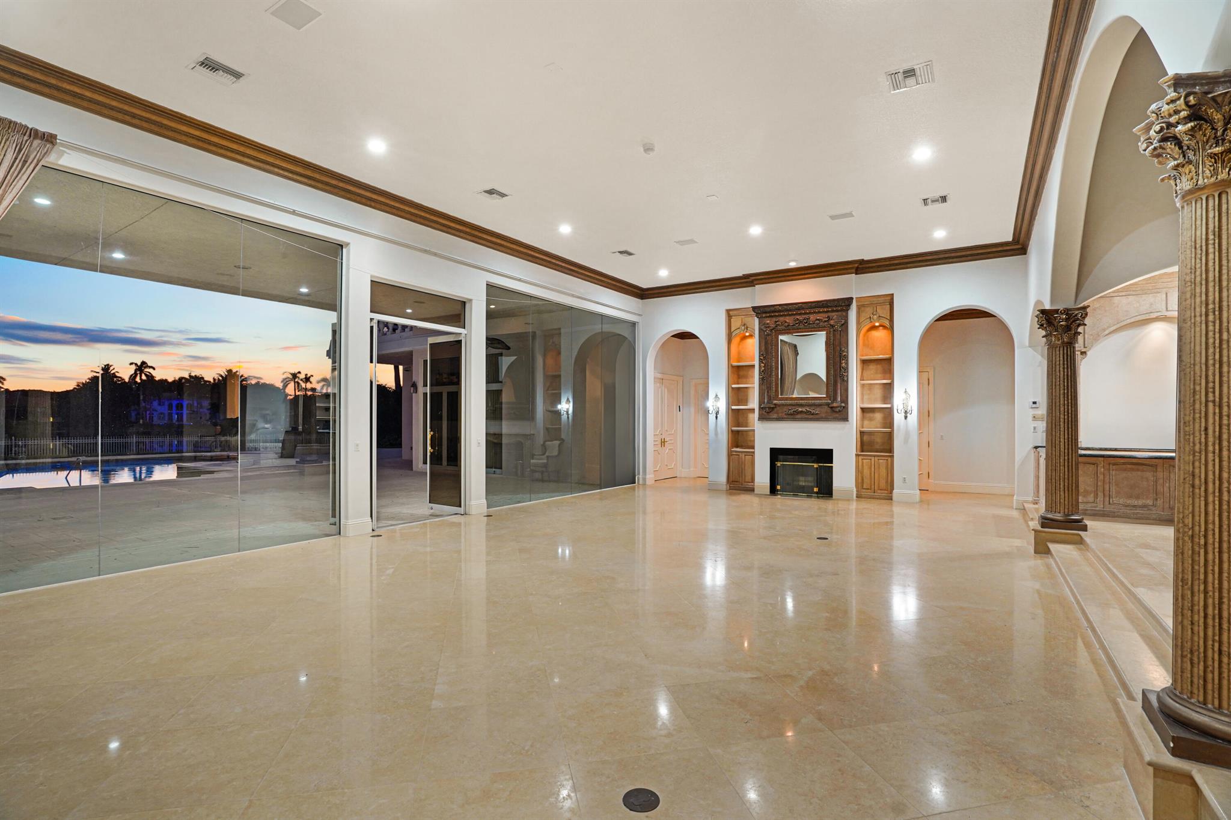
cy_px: 410
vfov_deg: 73.7
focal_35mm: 16
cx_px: 616
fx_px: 547
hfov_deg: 96.8
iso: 800
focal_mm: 16
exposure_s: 1/20
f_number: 6.3
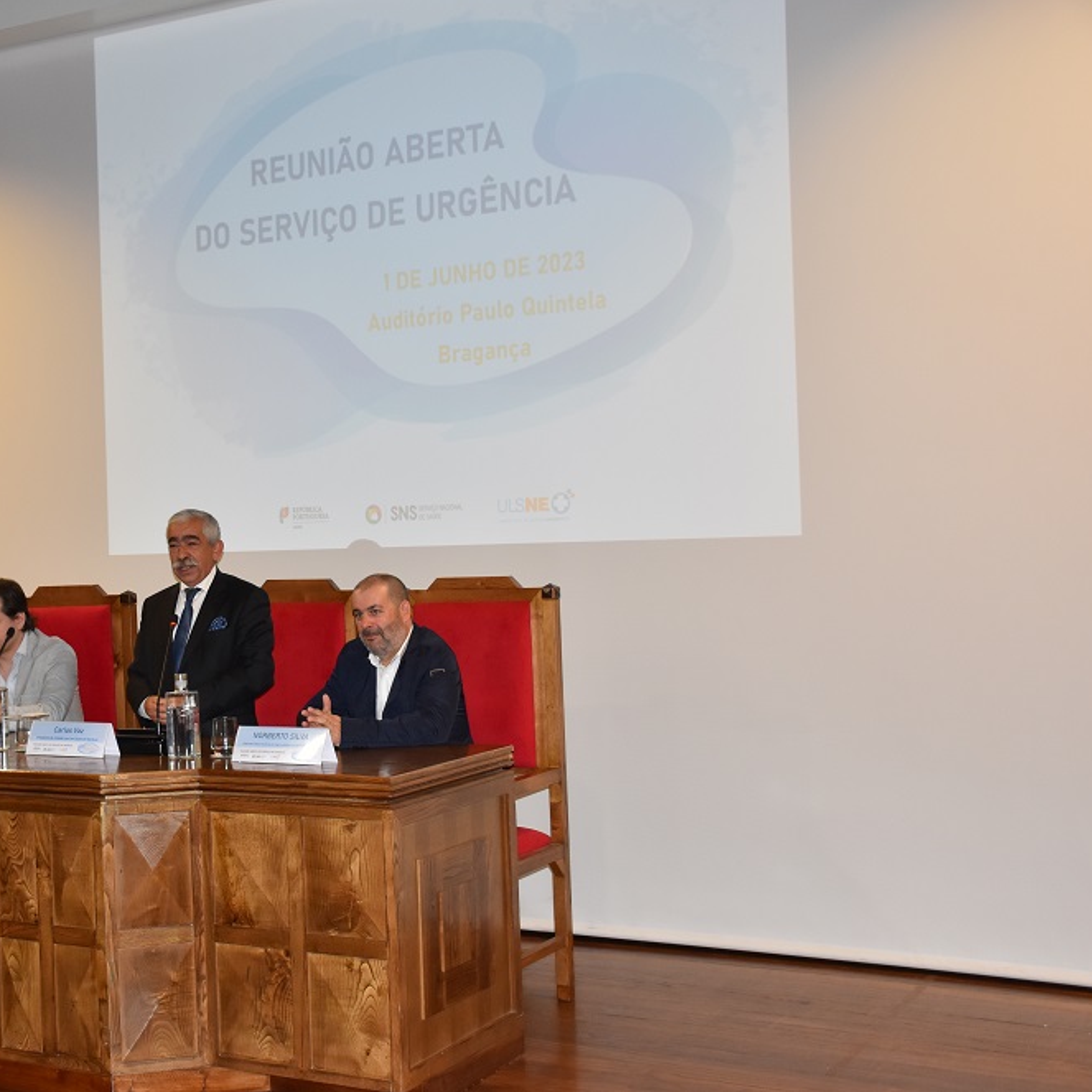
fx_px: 1785
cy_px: 545
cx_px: 305
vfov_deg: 34.0
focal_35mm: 50
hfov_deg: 33.5
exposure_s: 1/80
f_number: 4.5
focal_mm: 26
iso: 800
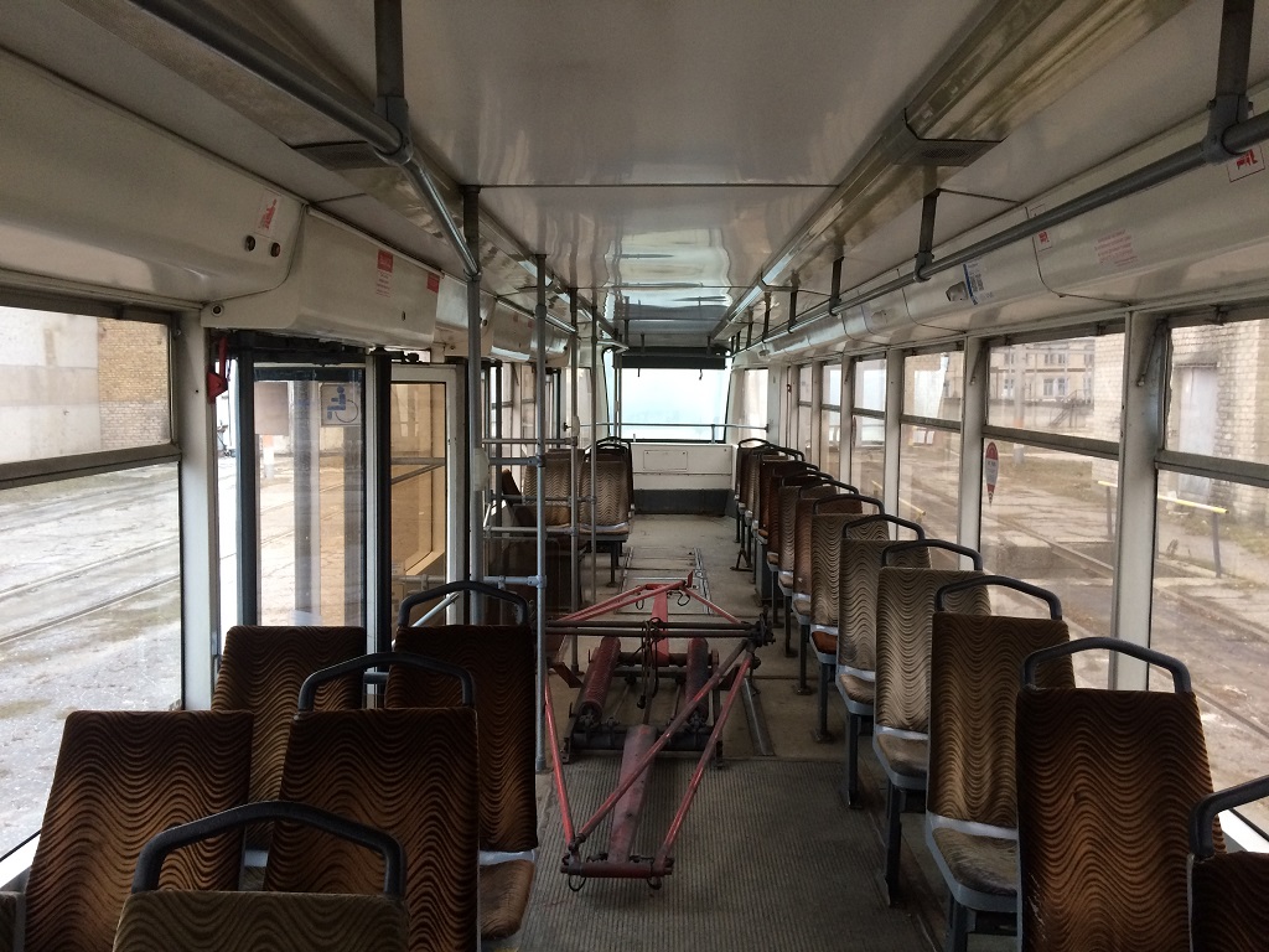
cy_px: 476
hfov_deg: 61.7
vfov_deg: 48.2
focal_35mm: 29
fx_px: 1063
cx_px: 634
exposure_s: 1/33
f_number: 2.2
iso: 80
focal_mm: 4.15
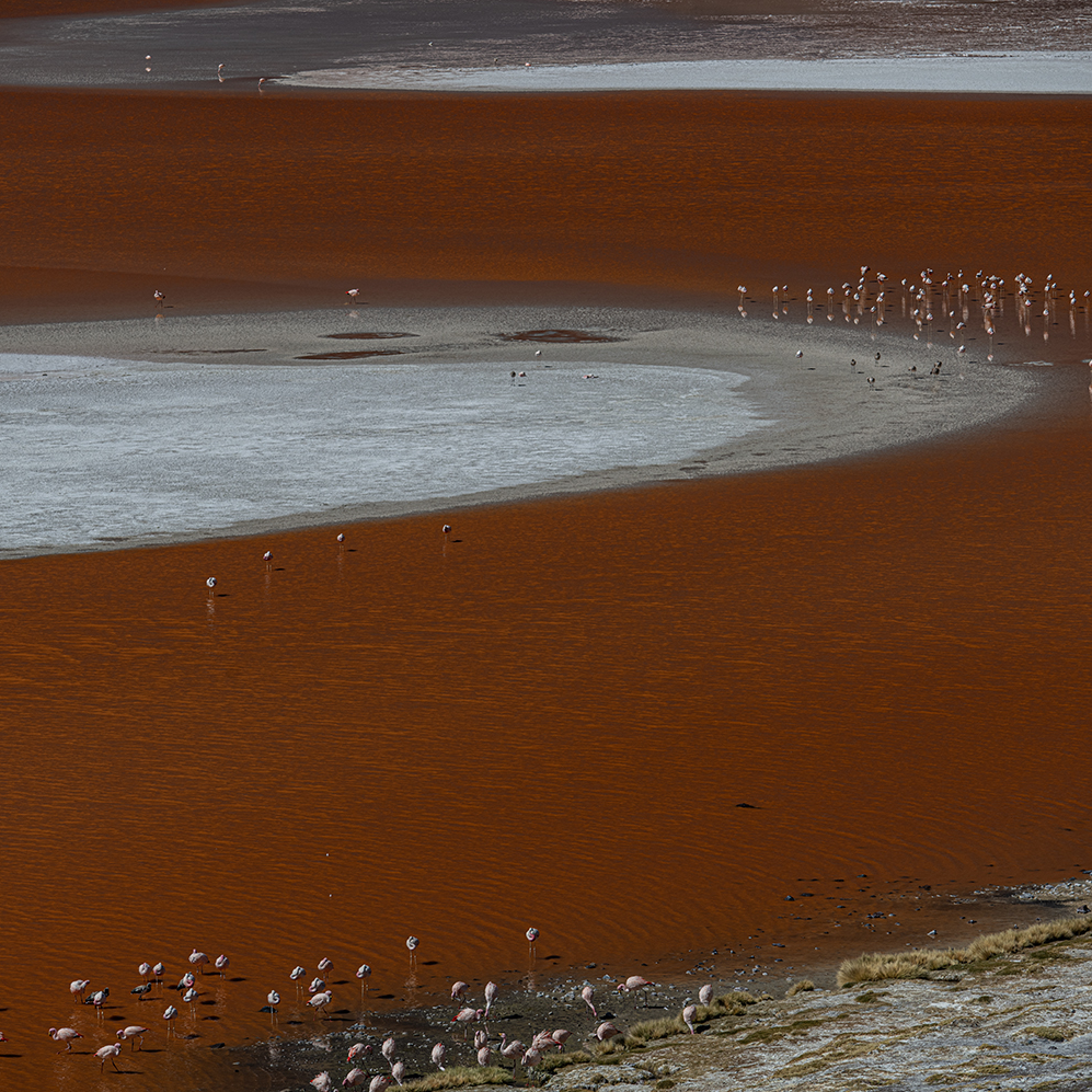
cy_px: 545
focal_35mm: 211
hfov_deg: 8.3
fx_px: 7531
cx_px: 482
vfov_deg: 8.3
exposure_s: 1/320
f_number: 7.1
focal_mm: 165
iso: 100
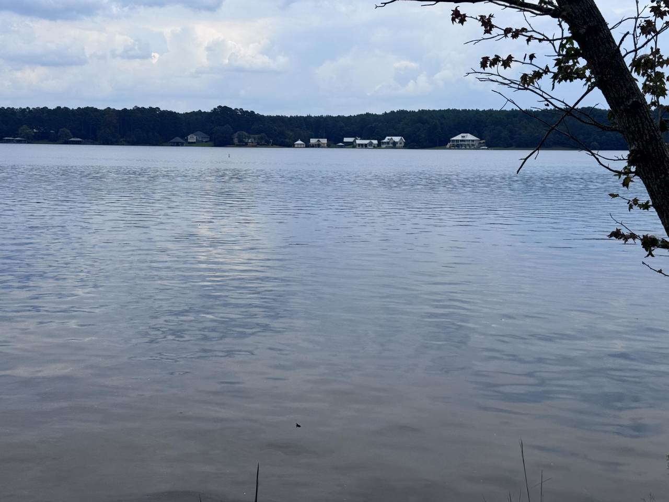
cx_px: 334
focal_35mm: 48
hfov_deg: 39.7
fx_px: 928
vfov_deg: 30.3
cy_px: 251
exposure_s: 1/7092
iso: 64
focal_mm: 6.76
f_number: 1.78
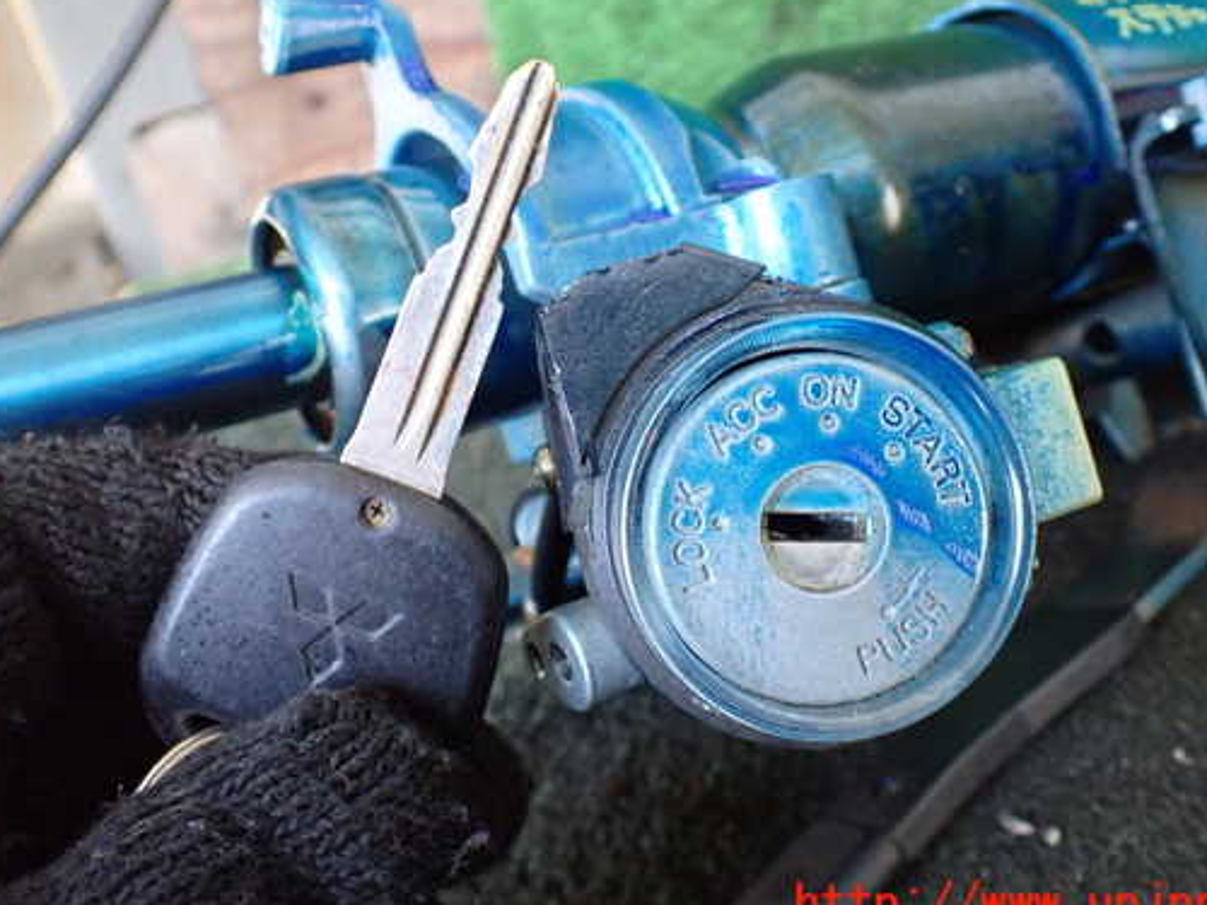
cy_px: 393
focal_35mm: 36
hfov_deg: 51.4
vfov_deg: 39.6
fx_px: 1255
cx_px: 616
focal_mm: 5.4
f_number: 2.3
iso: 800
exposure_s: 1/125
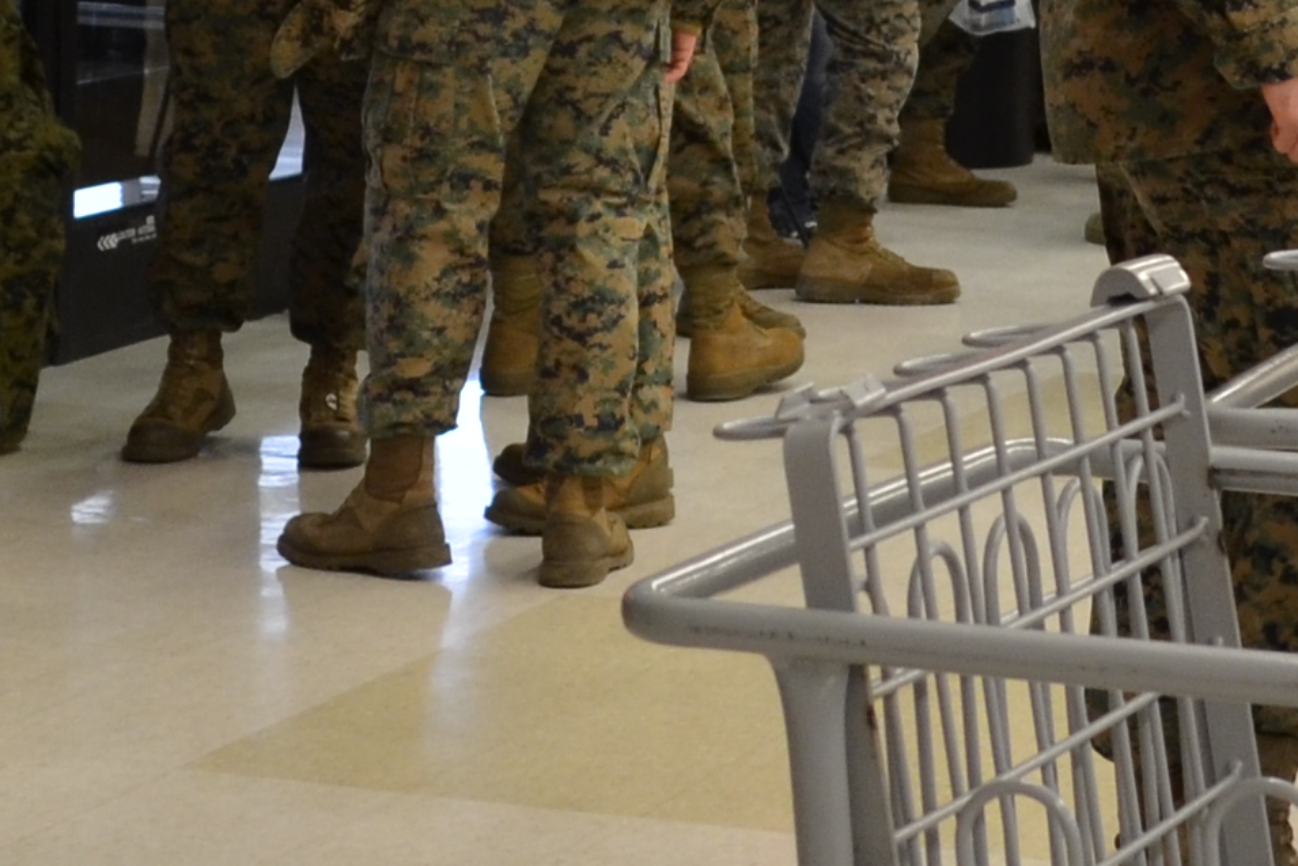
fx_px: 5012
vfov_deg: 9.7
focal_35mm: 139
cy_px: -228
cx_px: 995
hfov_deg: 14.7
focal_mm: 18
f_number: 4
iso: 400
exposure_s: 1/60
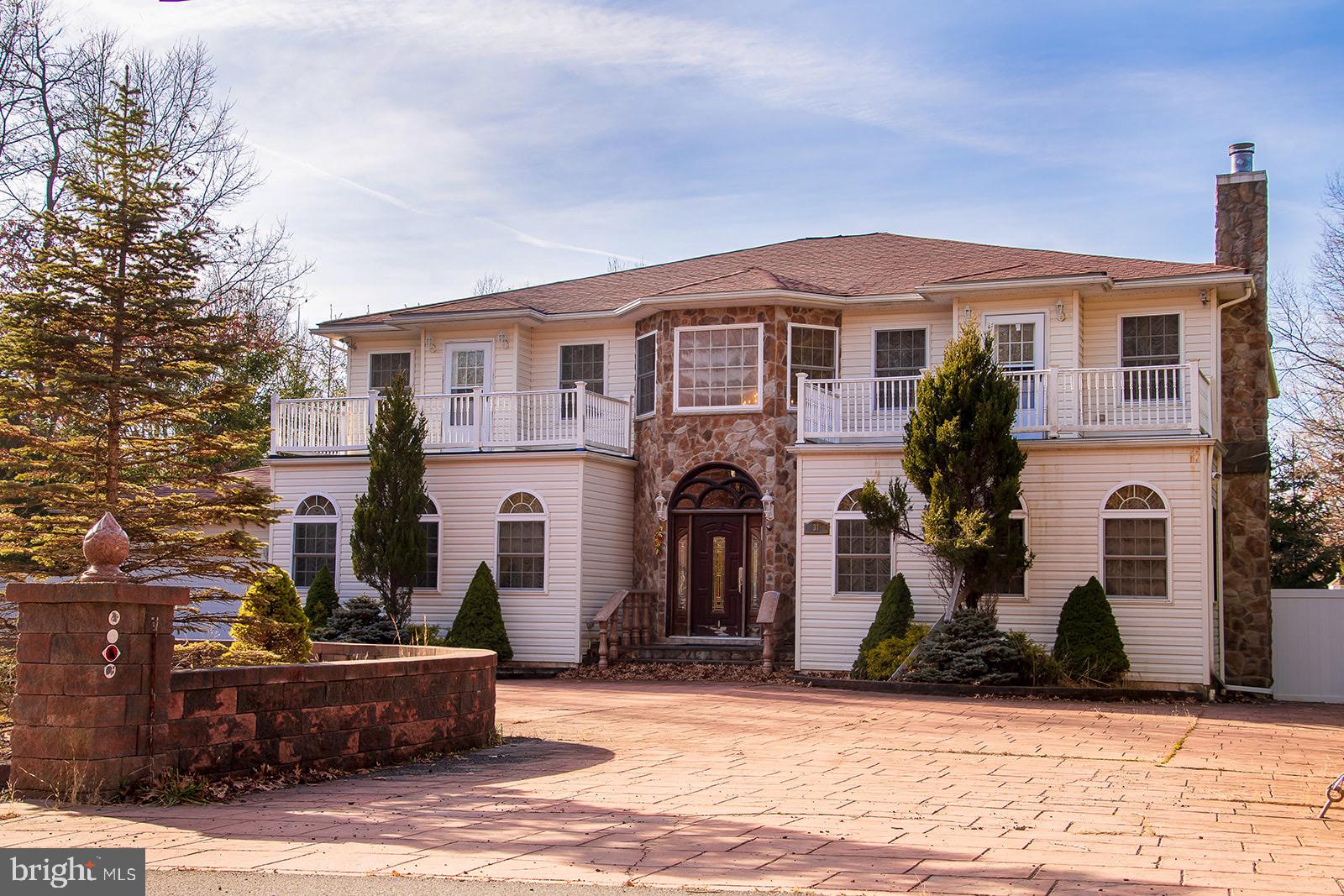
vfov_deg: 29.2
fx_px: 1717
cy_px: 448
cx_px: 672
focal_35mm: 46
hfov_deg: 42.7
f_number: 6.3
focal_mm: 31
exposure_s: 1/250
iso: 100
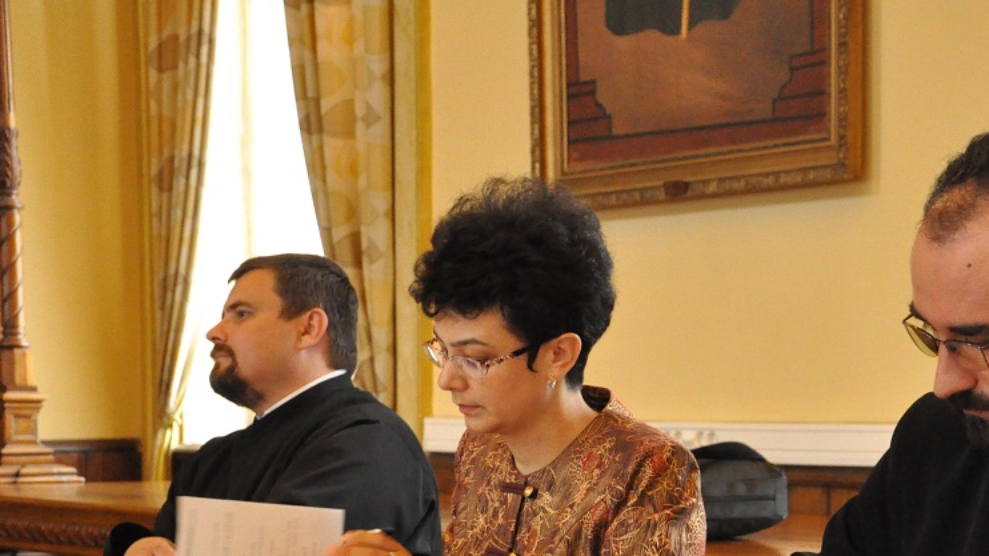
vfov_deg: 13.5
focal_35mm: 89
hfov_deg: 23.8
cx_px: 682
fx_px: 2329
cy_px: 505
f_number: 8
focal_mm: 35
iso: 3200
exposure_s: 1/60
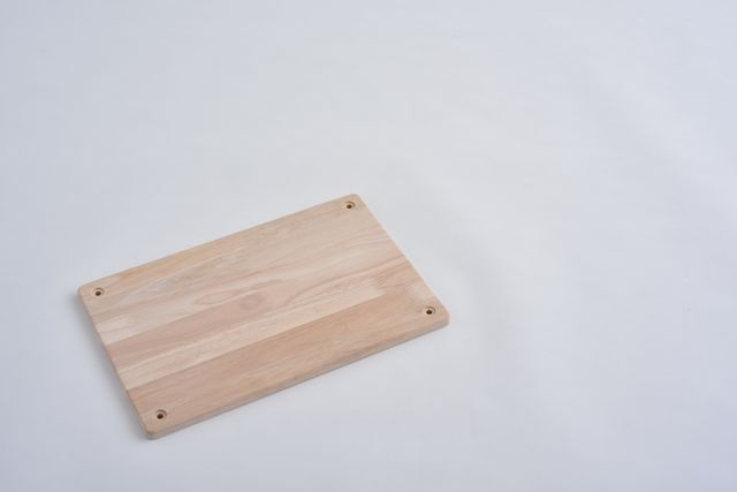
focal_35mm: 60
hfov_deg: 33.4
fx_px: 1229
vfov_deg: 22.6
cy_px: 246
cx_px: 368
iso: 200
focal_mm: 60
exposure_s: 1/125
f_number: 16
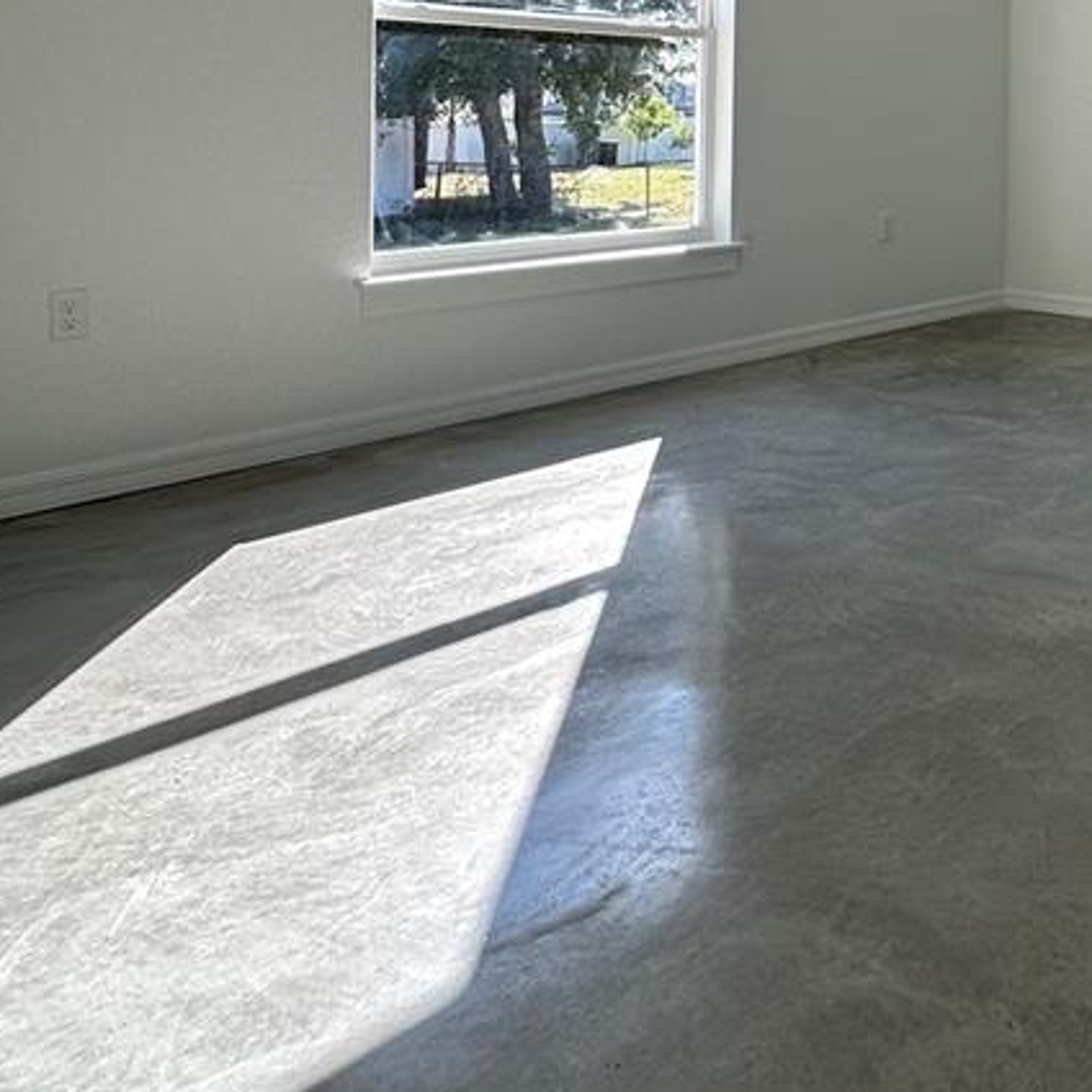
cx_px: 1120
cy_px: 116
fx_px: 1249
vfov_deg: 43.3
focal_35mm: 35
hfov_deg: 40.6
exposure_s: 1/180
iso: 40
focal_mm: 2.22
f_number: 2.2
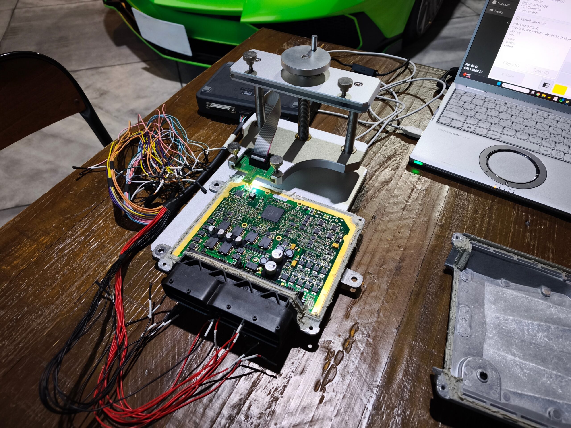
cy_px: 214
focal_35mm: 23
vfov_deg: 58.9
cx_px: 286
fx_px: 379
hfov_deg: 73.9
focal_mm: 6.57
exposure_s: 1/120
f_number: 1.6
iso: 400
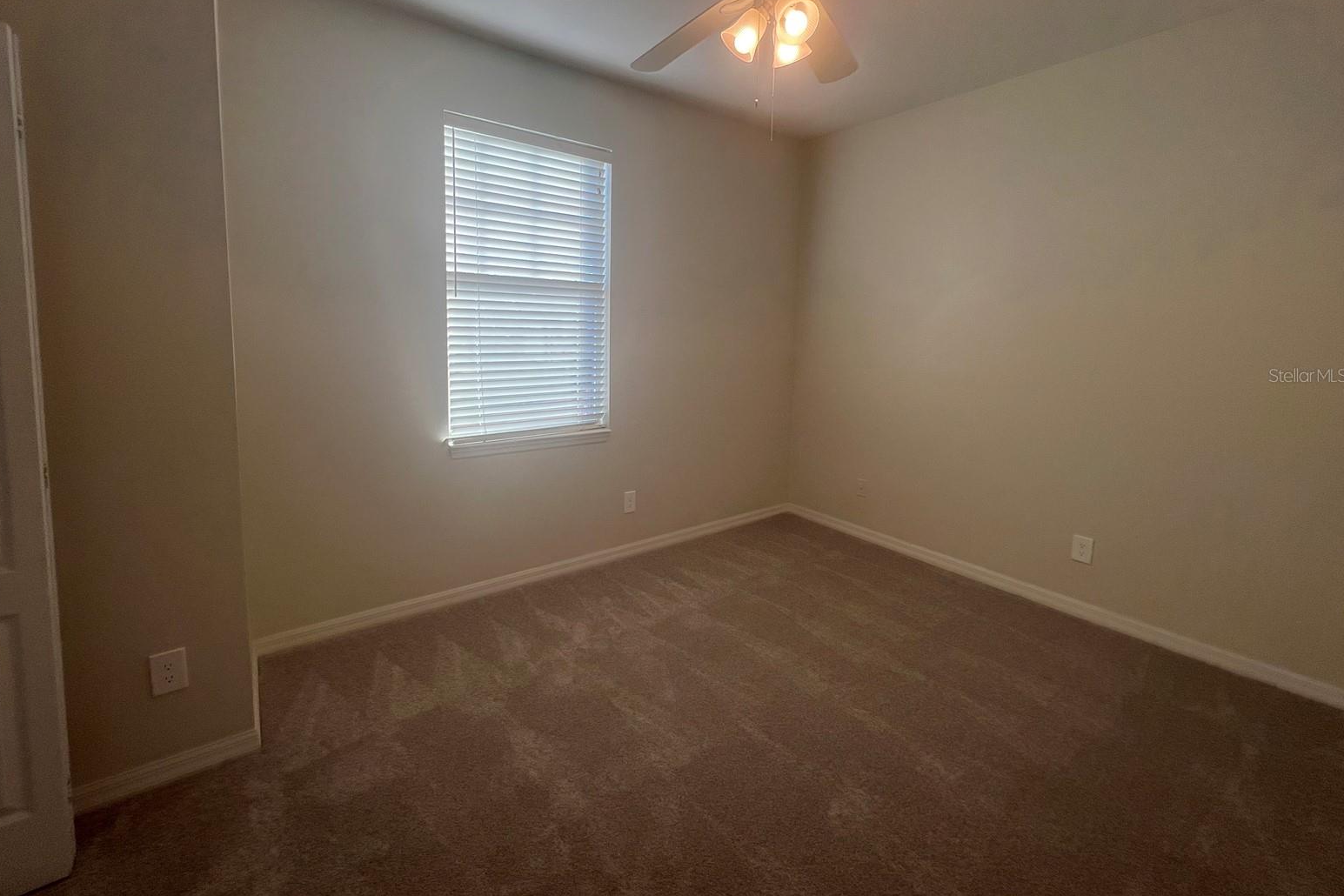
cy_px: 375
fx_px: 523
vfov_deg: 80.6
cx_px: 655
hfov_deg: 104.2
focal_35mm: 14
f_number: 1.8
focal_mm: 1.57
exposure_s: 1/120
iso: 40
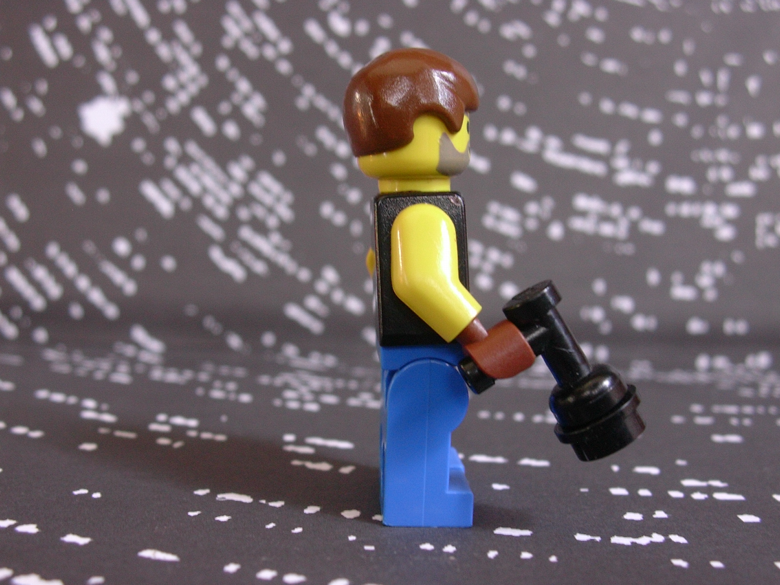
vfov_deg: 32.2
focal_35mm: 45
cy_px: 292
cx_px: 390
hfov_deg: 42.1
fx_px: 1014
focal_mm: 6.7
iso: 70
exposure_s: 1/8.9
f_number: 2.9
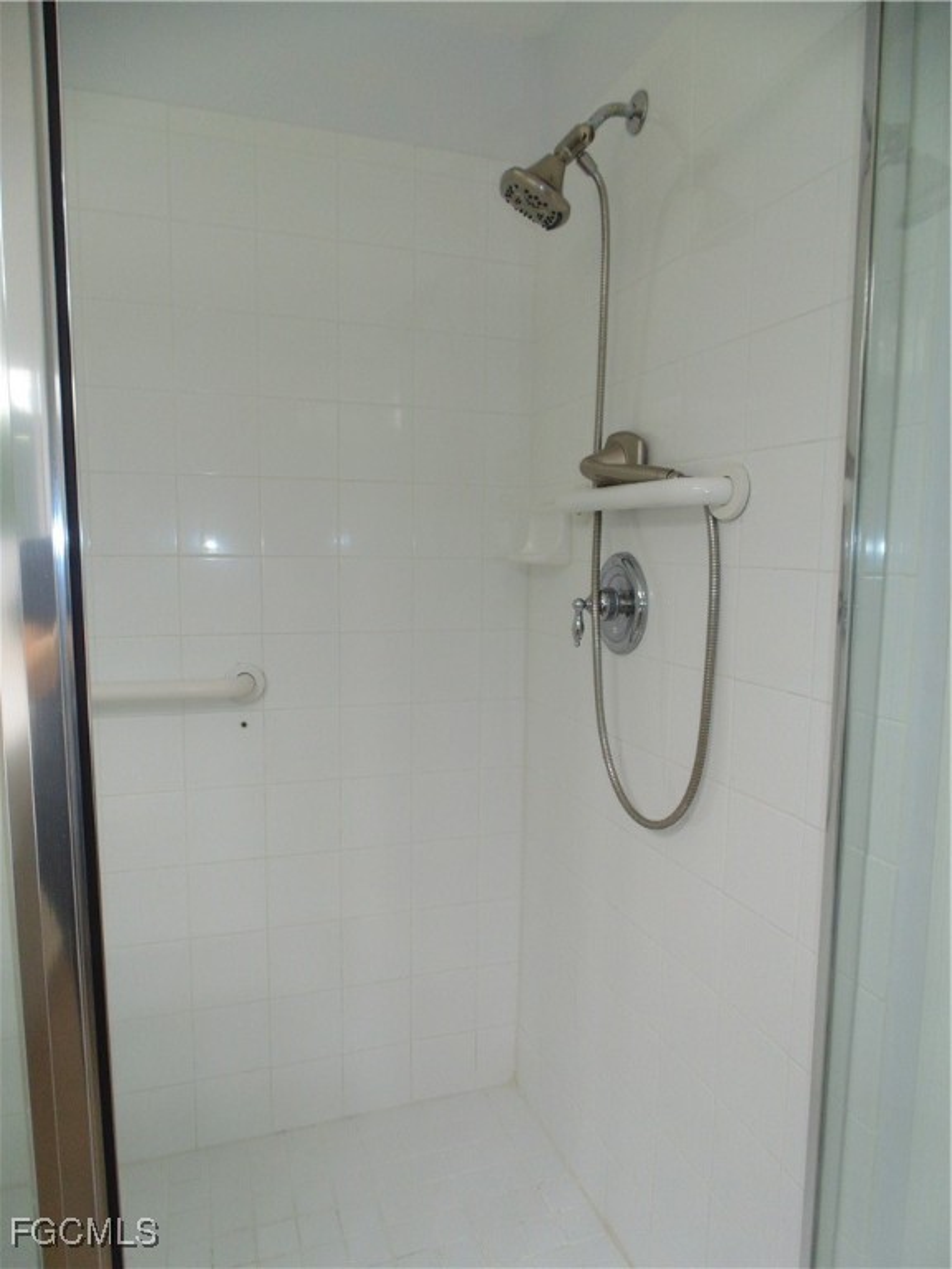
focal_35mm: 22
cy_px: 634
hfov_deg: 61.1
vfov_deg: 76.4
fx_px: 807
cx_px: 476
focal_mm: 4
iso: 100
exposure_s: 1/30
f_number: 3.1
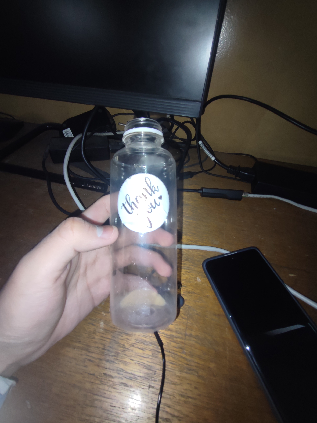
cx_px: 158
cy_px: 212
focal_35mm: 13
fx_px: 159
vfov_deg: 106.2
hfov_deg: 89.9
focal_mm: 1.66
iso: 100
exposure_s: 1/60
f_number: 2.2
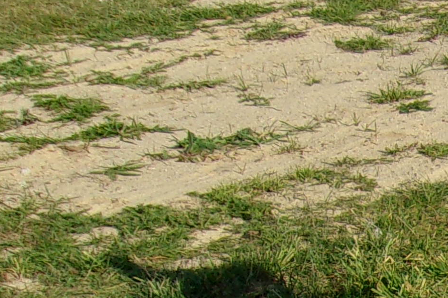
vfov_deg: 9.5
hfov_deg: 13.0
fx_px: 1717
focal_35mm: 138
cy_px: 536
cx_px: 877
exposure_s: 1/105
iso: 80
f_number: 10.4
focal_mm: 4.9
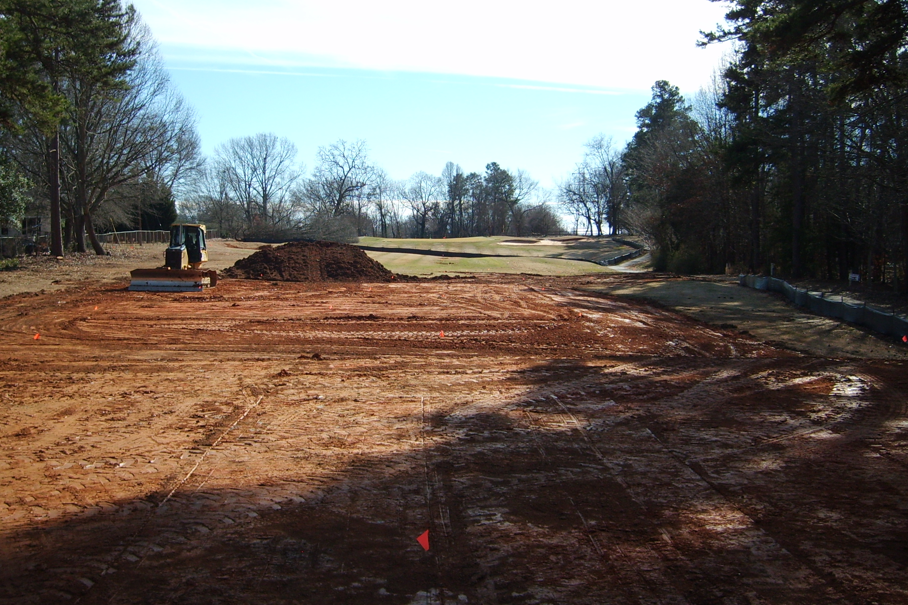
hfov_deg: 47.3
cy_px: 275
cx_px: 400
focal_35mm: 41
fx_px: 1034
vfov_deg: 32.6
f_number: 7.1
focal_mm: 5.8
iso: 50
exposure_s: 1/180
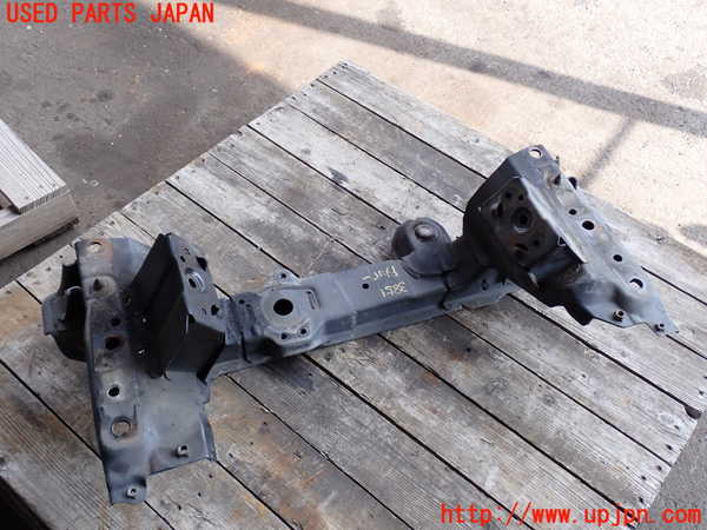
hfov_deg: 51.4
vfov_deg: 39.7
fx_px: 735
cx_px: 354
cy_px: 265
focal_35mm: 36
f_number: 3.5
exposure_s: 1/125
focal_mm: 6.37
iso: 100
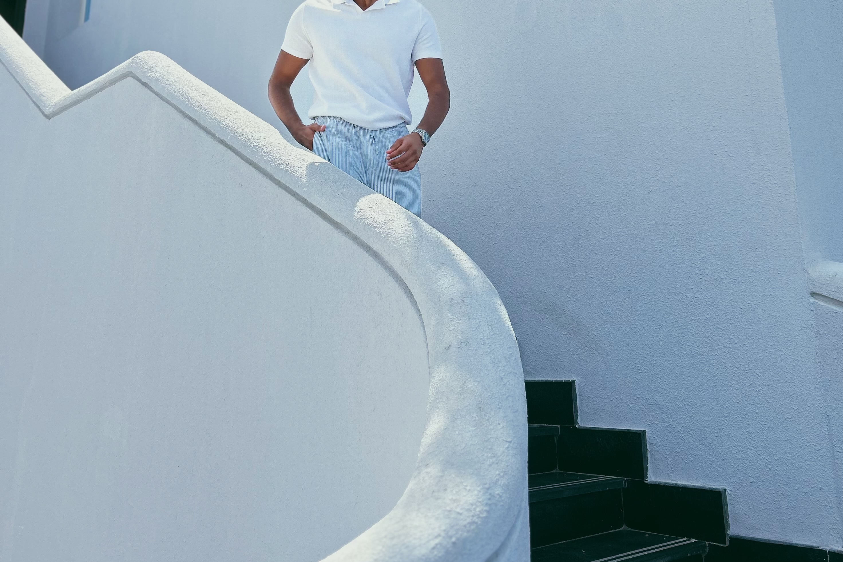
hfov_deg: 51.9
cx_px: 428
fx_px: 866
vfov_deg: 34.9
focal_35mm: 37
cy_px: 122
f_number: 1.5
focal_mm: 5.7
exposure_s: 1/4115
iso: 50
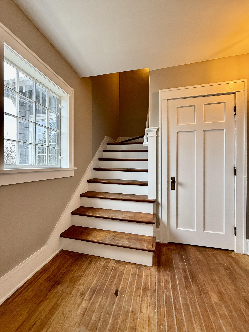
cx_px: 124
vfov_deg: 102.1
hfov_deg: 85.7
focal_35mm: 14
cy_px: 166
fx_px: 134
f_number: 2.2
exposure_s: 1/60
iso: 250
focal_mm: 2.22
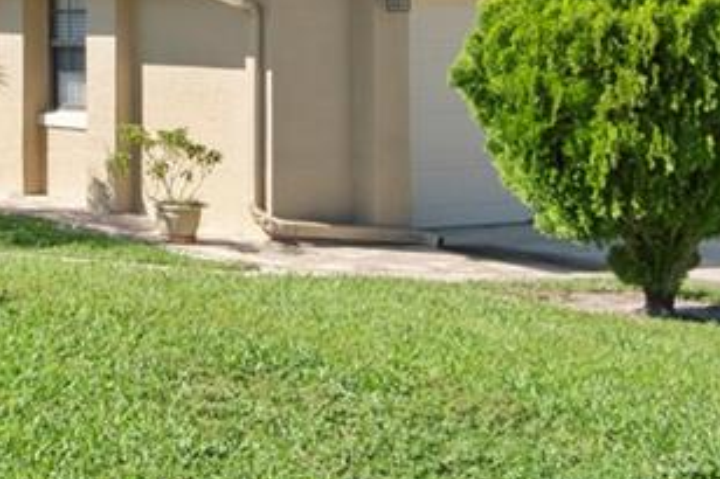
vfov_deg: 17.2
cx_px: -320
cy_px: 40
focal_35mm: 78
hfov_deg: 22.1
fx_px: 1559
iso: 100
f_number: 8
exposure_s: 1/50
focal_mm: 10
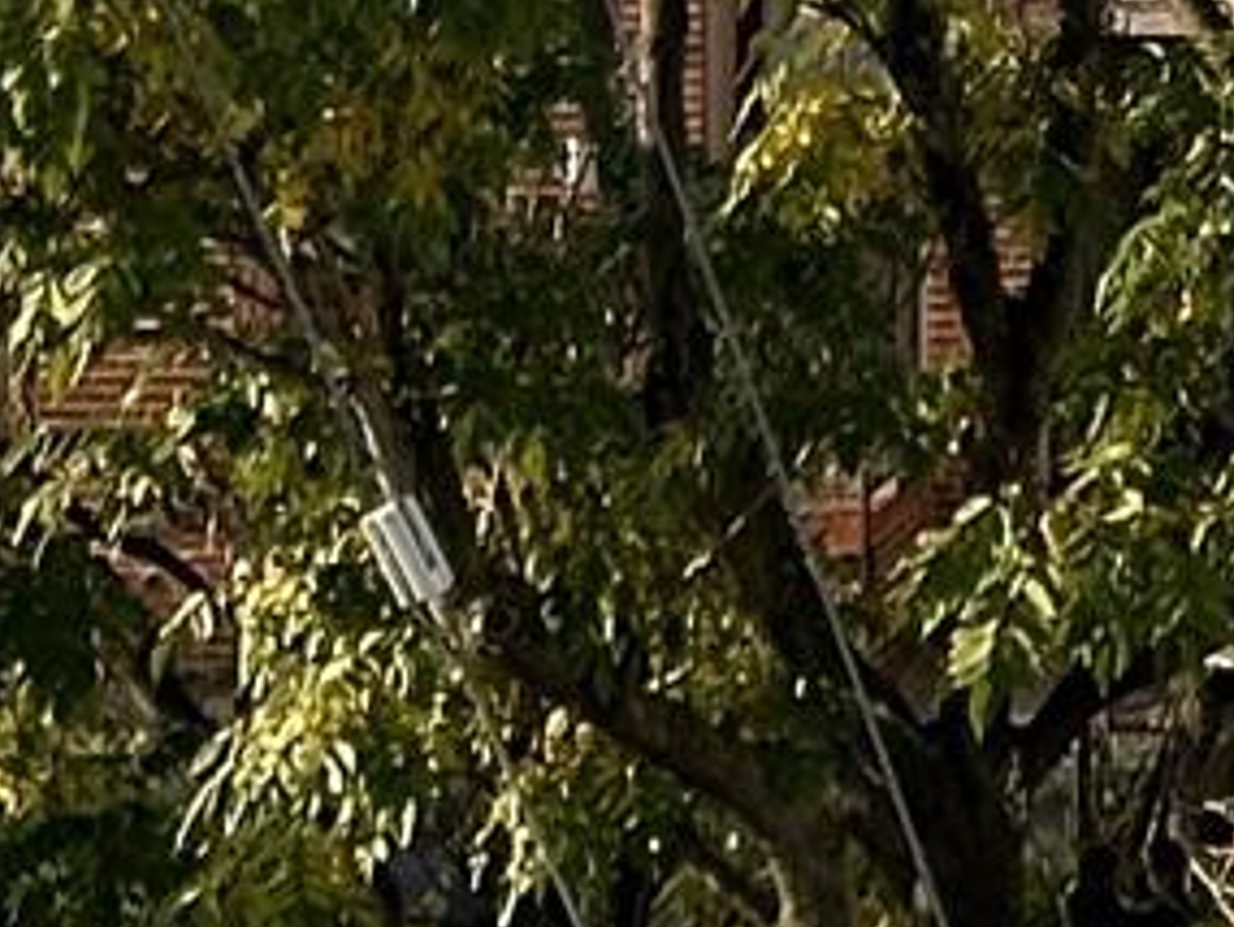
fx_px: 12304
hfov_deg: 5.4
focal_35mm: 345
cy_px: -2019
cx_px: 3906
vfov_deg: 4.1
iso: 64
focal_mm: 6.86
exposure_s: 1/1565
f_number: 1.78
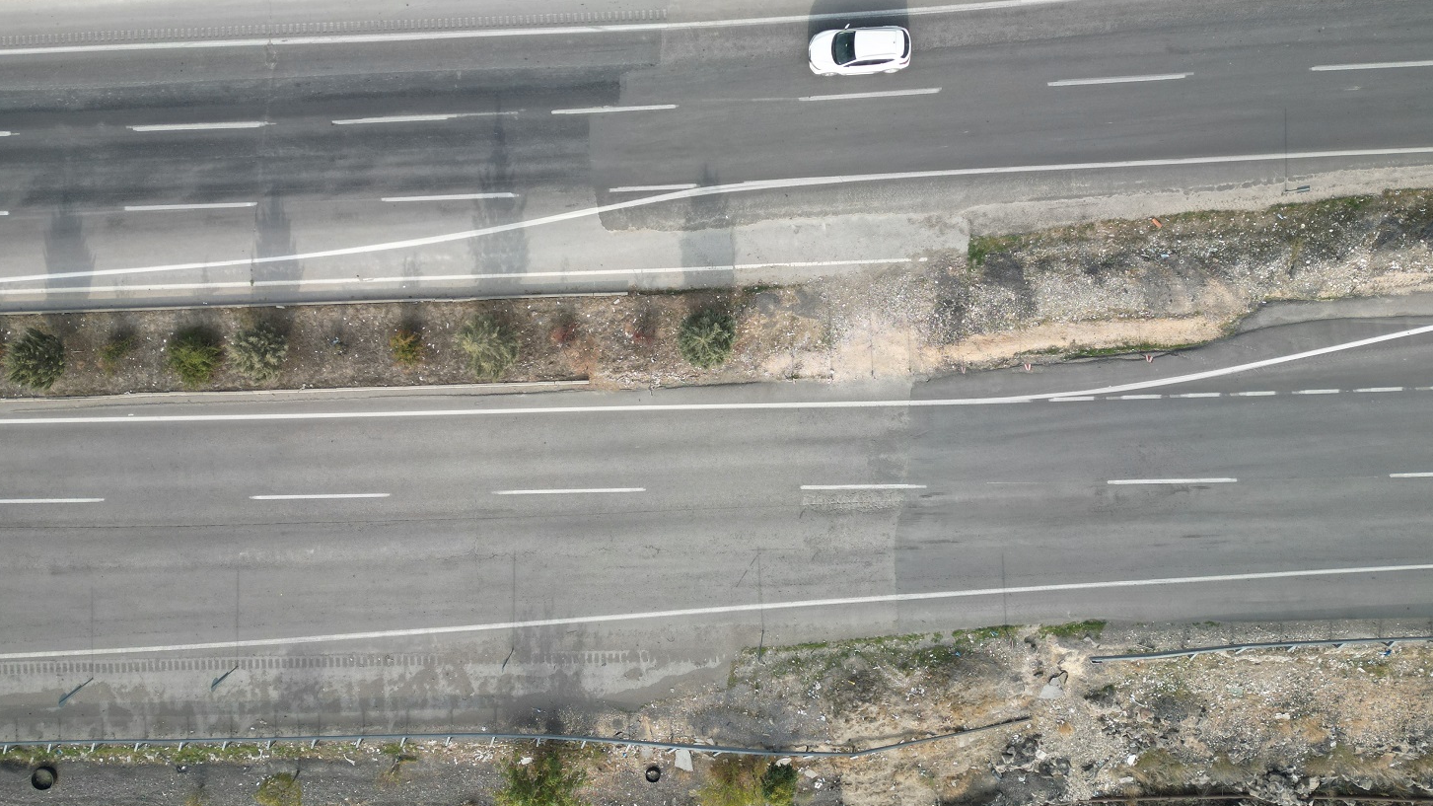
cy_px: 314
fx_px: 1026
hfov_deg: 69.9
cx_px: 712
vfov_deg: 42.6
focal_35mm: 27
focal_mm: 6.72
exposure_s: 1/1250
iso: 100
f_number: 1.7
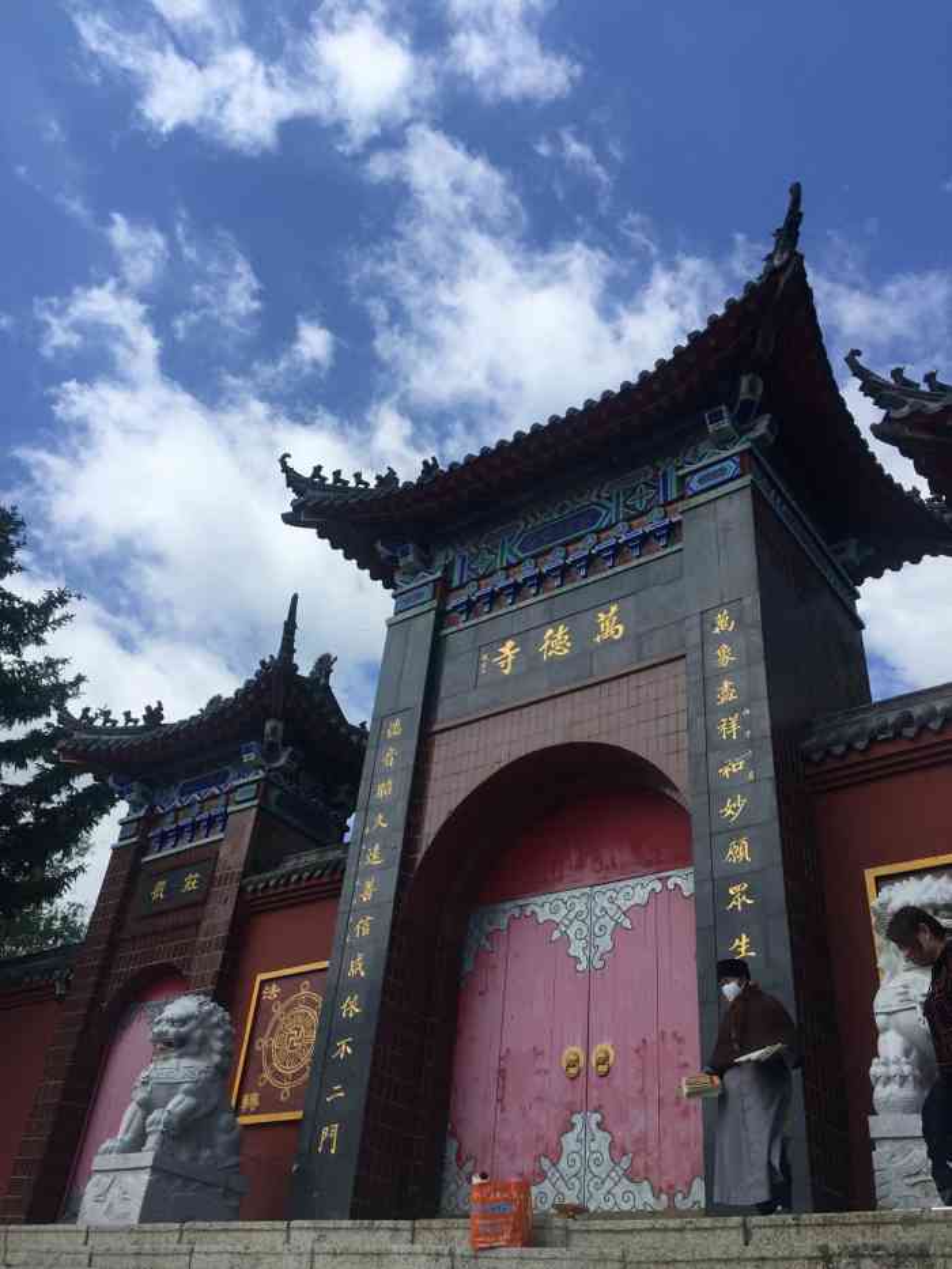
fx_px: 1063
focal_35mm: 29
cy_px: 634
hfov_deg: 48.2
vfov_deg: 61.7
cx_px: 476
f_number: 2.2
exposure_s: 1/3333
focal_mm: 4.15
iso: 32
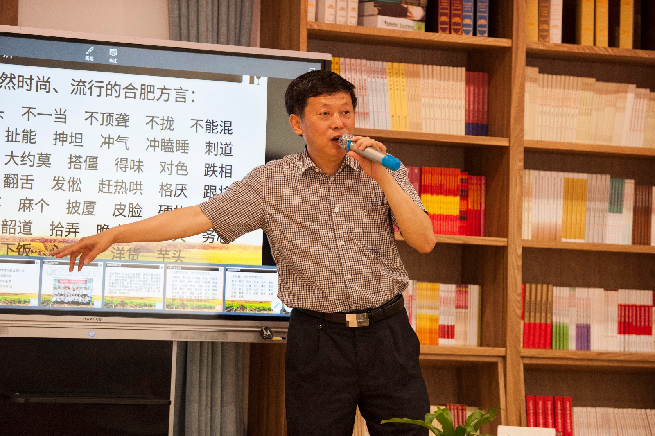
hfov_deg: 15.2
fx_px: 2455
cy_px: 218
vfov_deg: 10.1
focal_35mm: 135
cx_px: 328
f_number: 2.8
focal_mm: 135
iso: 2000
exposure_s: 1/320
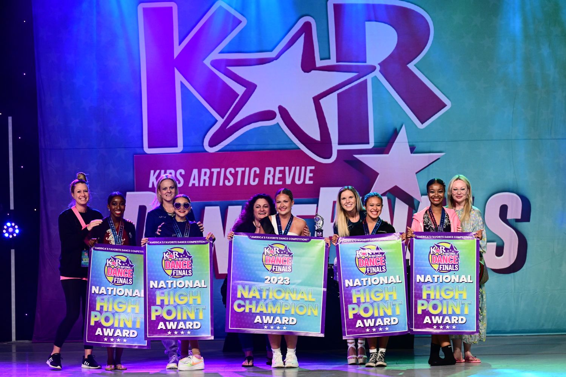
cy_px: 188
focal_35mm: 165
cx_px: 283
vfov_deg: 8.3
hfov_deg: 12.5
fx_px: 2594
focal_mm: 165
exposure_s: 1/250
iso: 2500
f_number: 5
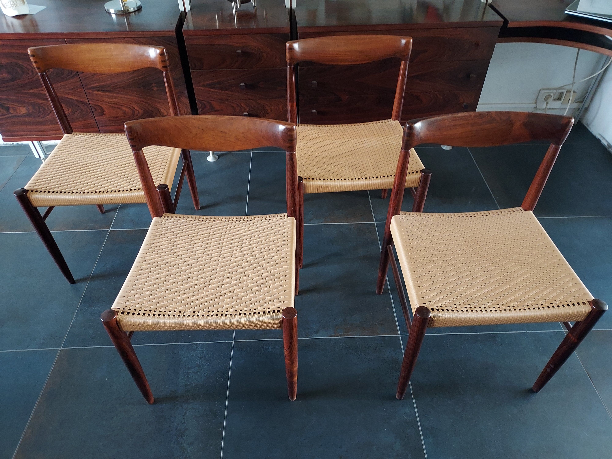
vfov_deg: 56.8
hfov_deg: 71.6
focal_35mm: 24
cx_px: 306
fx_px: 424
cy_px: 230
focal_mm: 4.6
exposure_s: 1/33
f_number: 1.8
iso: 500
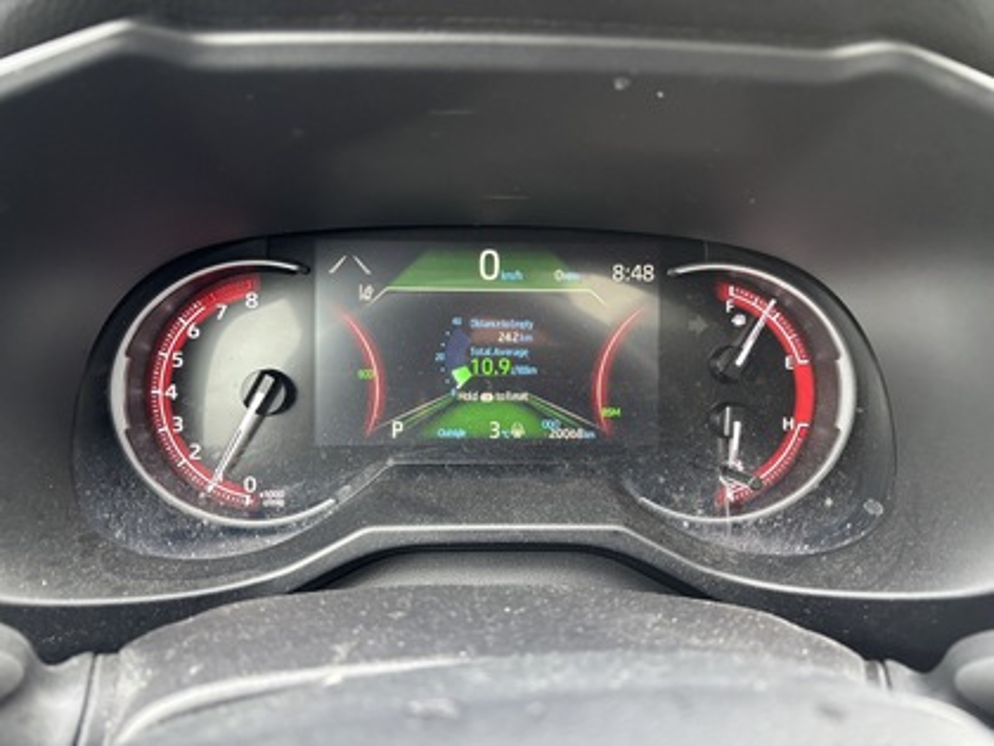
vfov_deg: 53.1
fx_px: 747
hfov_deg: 67.3
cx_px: 497
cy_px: 373
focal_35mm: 26
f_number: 1.6
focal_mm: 5.96
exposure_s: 1/60
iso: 320
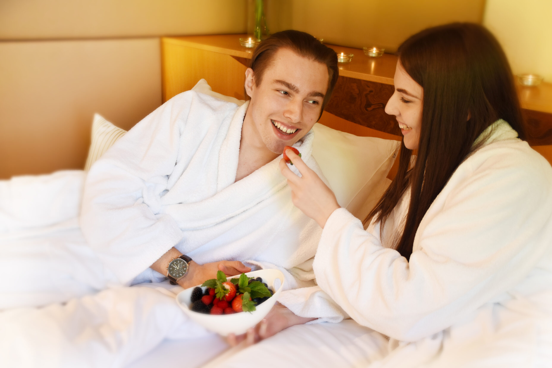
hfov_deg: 41.1
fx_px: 736
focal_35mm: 48
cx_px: 276
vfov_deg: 28.1
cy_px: 184
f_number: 4
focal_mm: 32
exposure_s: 1/50
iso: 640
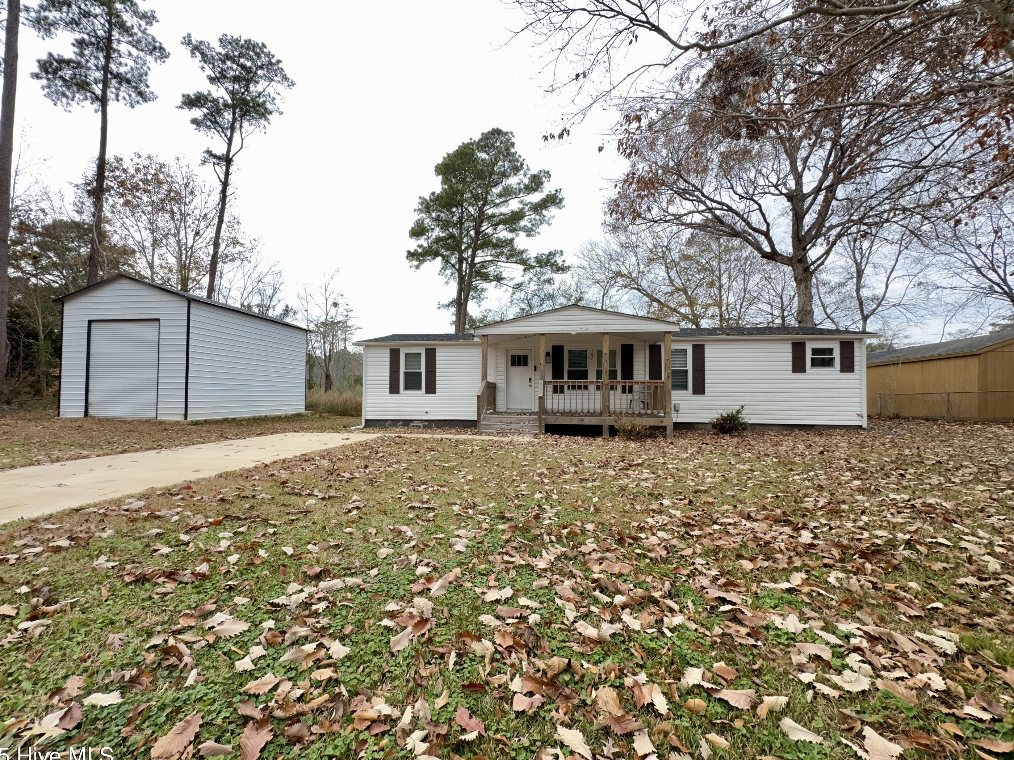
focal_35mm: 15
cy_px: 386
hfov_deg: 98.1
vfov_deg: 81.7
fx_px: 439
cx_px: 483
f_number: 2.2
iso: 40
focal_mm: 2.22
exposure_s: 1/246
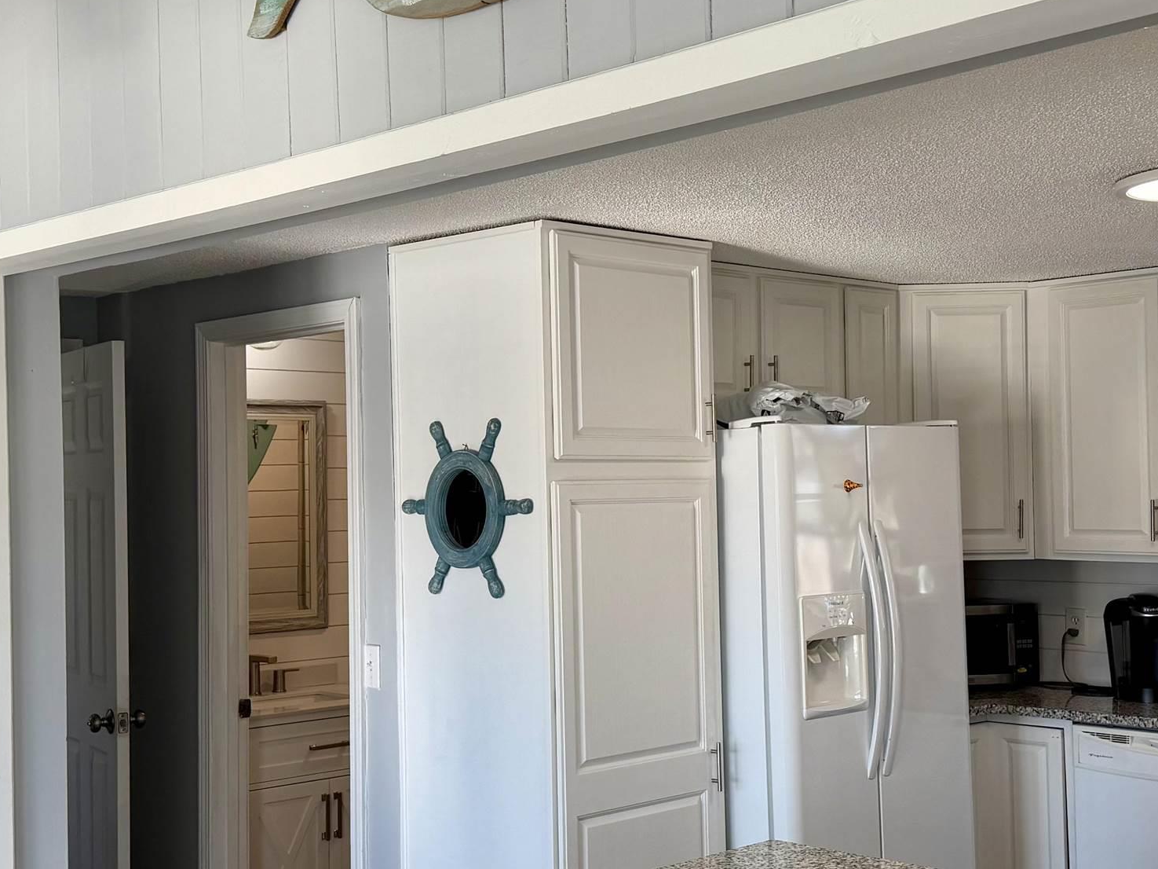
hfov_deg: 38.1
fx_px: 1673
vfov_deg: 29.1
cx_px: 642
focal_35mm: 50
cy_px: 468
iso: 80
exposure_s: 1/250
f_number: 1.78
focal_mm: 6.76
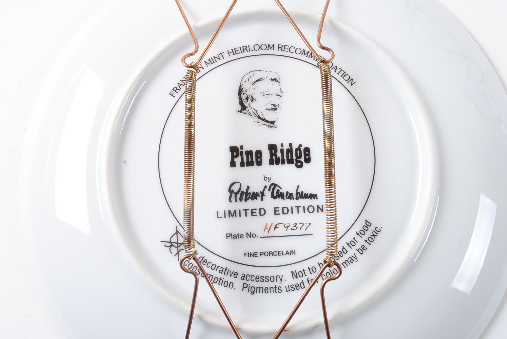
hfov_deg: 49.5
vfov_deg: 34.3
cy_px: 170
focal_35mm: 39
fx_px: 550
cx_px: 254
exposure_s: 1/125
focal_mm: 26
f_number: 11
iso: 100
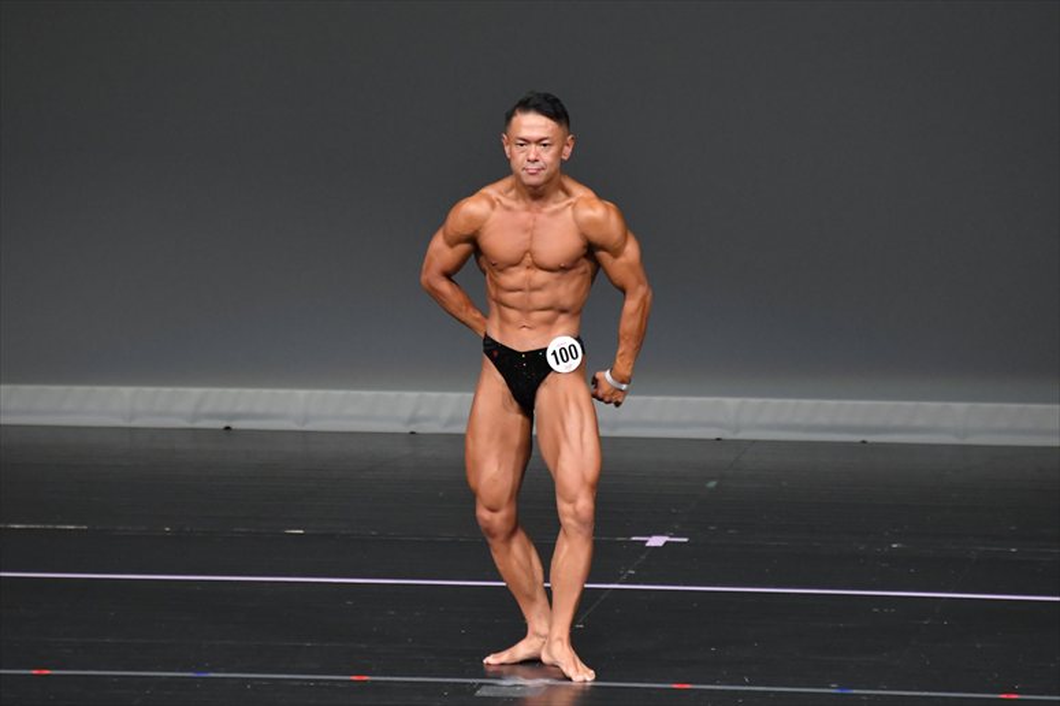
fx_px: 11036
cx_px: 530
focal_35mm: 375
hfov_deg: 5.5
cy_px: 353
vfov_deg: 3.7
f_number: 5.6
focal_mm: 250
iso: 4000
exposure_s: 1/400
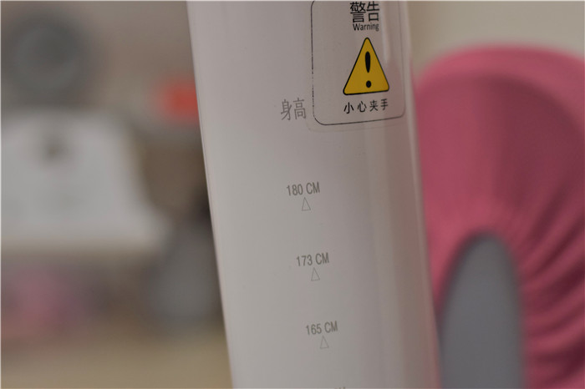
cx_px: 292
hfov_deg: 27.0
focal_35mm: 75
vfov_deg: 18.2
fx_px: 1218
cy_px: 194
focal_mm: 50
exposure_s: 1/60
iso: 500
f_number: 2.8
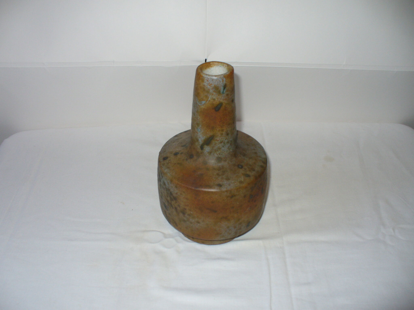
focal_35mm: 37
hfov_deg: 50.1
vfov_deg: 38.7
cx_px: 207
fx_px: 443
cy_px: 155
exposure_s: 1/30
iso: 100
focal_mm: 6.1
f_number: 2.8
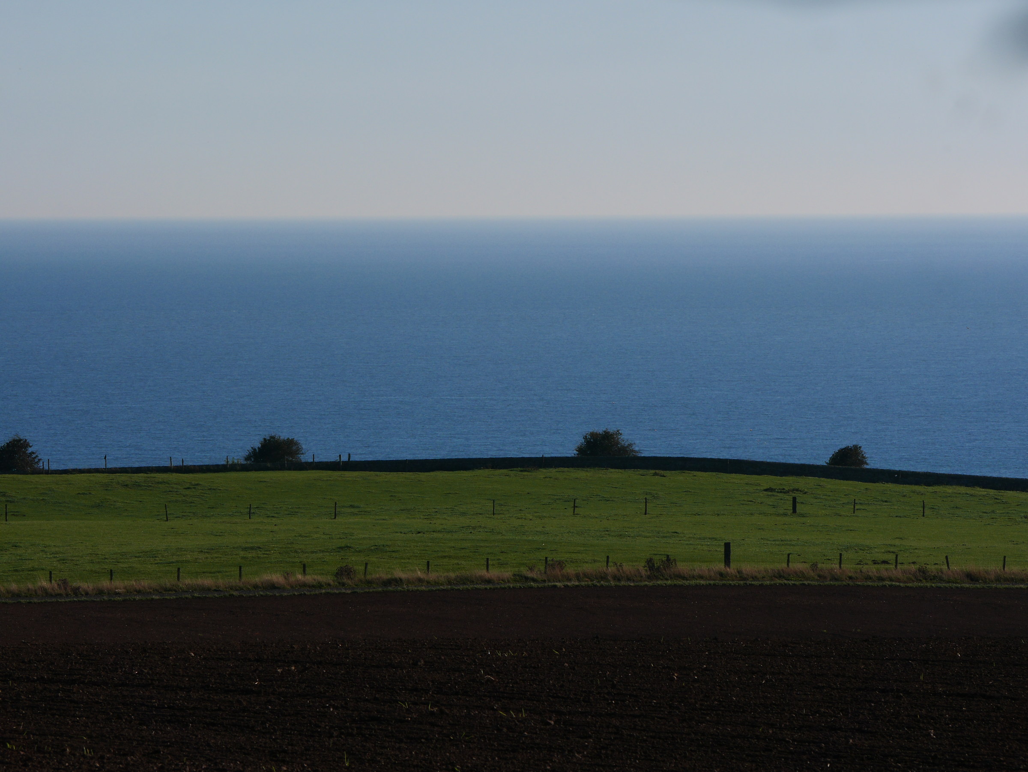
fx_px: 5942
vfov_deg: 7.4
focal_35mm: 200
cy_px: 386
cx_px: 514
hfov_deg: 9.9
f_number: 11
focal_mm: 100
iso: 200
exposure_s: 1/640
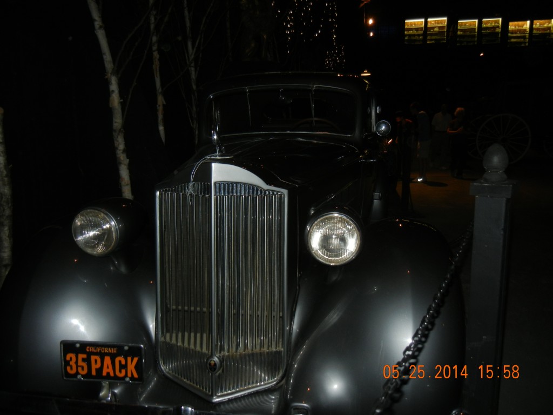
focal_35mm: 30
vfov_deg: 46.8
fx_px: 479
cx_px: 276
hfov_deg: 60.0
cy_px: 208
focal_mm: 5.4
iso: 200
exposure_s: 1/30
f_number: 3.5
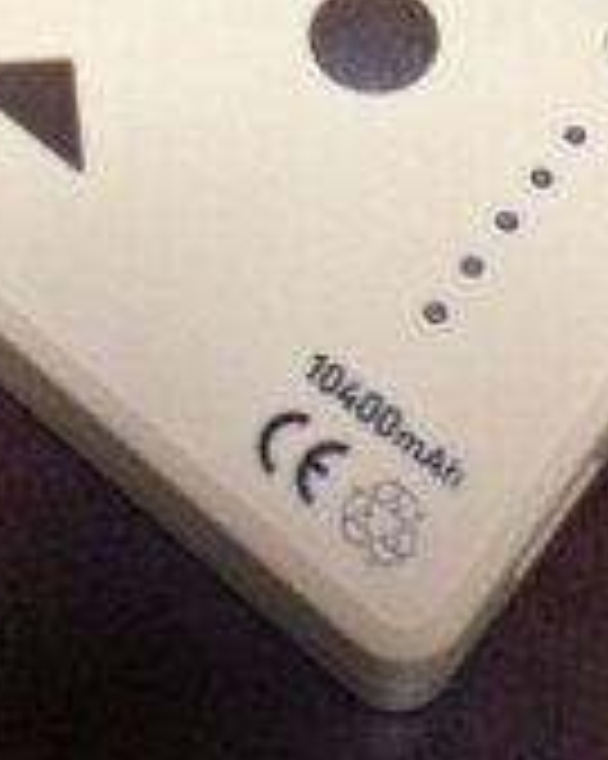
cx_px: 257
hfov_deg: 17.8
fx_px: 1936
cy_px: -225
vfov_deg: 20.4
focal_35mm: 86
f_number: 2.4
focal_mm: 4.13
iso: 400
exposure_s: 1/15
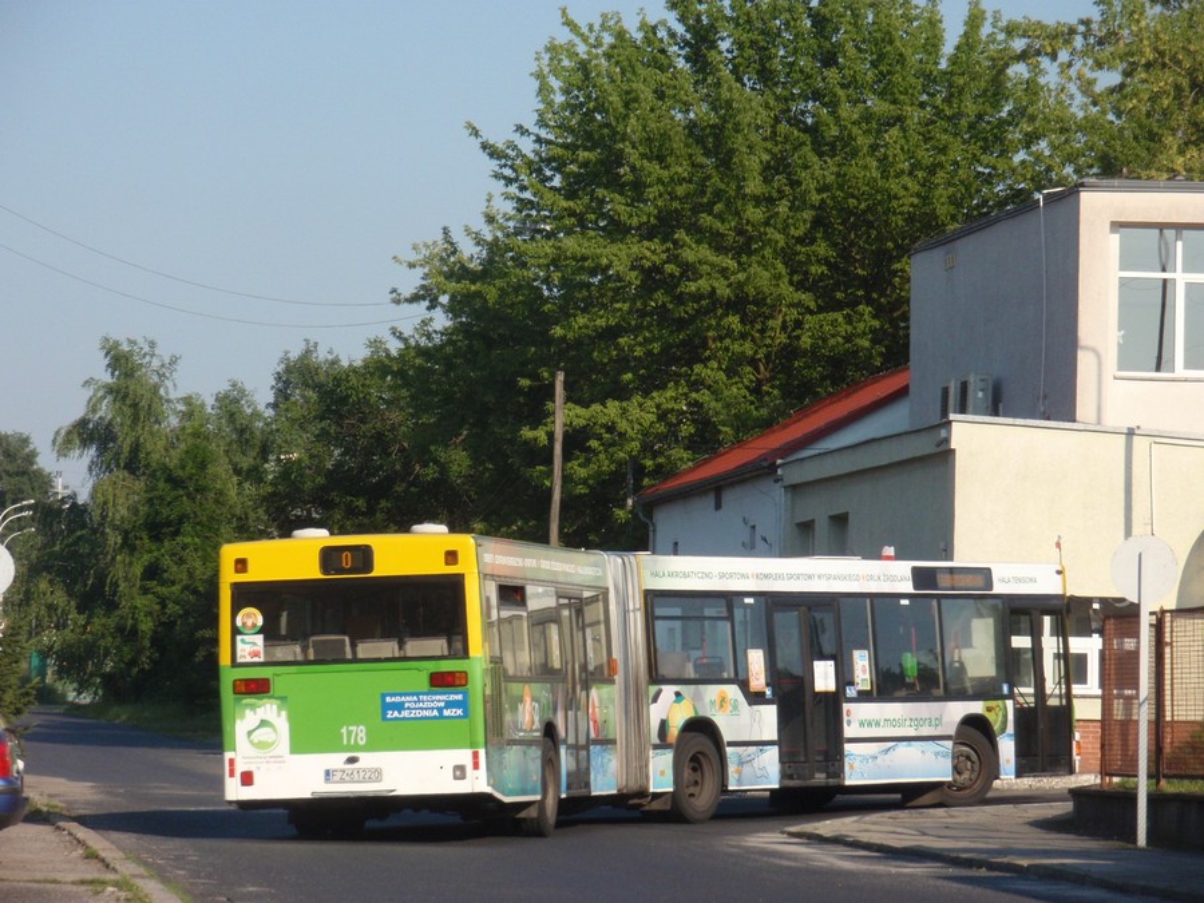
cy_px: 452
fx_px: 6122
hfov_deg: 11.2
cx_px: 602
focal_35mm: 176
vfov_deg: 8.4
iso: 160
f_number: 5.7
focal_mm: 31.58
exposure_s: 1/500
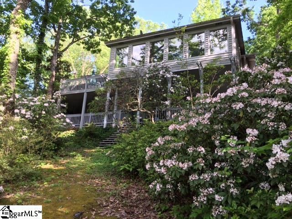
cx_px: 146
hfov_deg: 61.7
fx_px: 245
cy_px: 110
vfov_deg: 48.2
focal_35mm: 29
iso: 32
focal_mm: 4.15
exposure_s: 1/120
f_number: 2.2
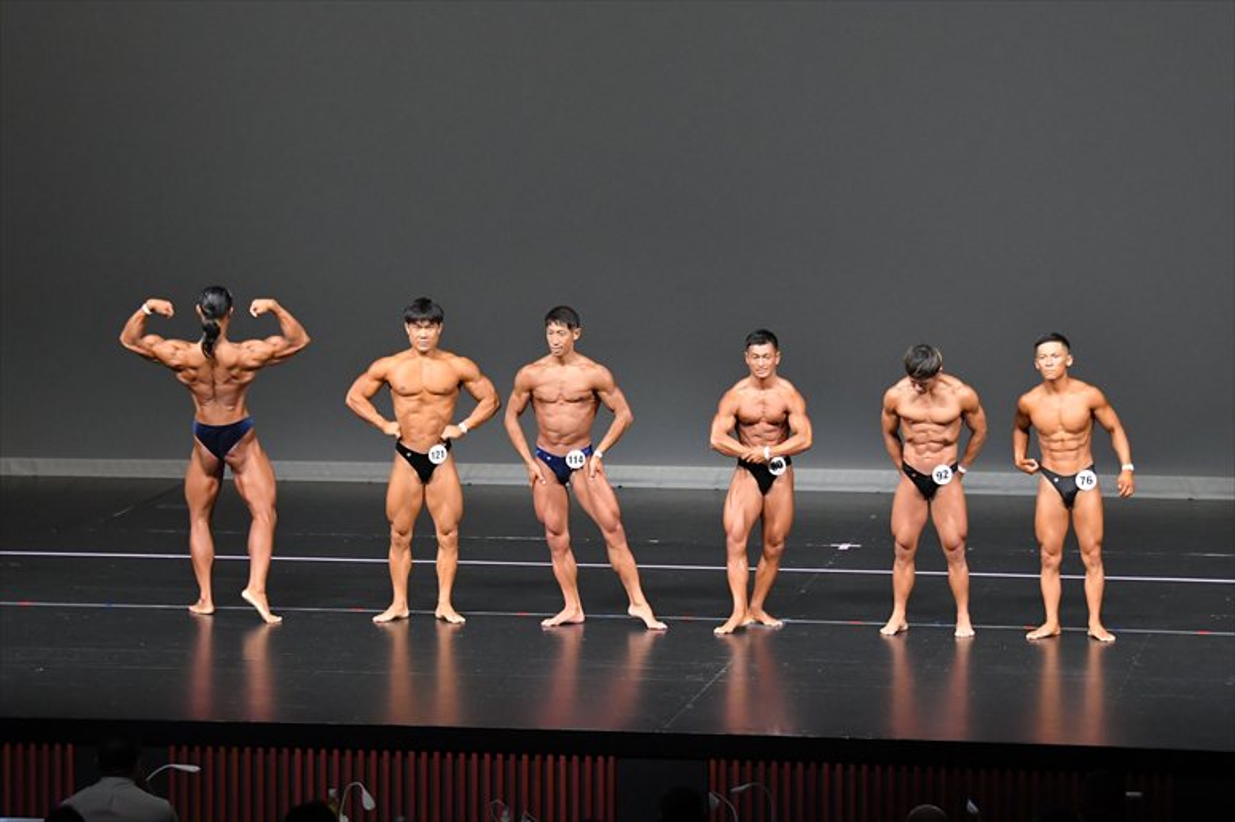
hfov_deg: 13.1
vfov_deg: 8.7
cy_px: 411
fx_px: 5383
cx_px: 618
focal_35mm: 157
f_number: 5.6
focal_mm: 105
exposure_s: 1/400
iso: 5000
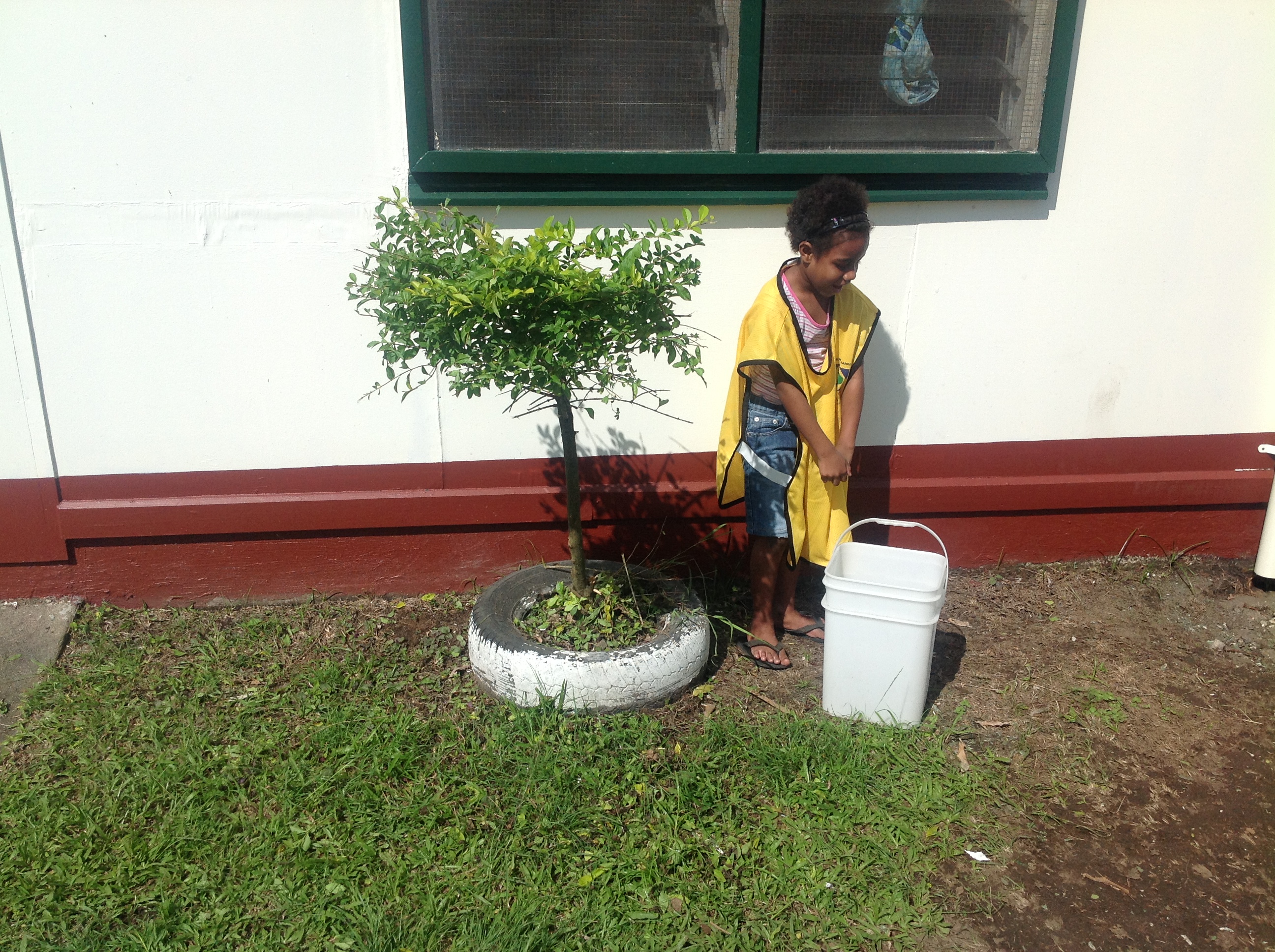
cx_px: 638
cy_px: 476
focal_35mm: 35
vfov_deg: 40.6
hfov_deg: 52.7
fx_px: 1287
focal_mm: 4.28
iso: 64
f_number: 2.4
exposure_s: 1/3367
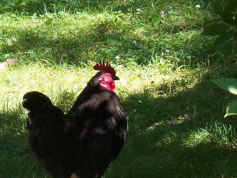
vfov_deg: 3.9
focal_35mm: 379
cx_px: 106
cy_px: 199
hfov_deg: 5.2
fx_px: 2597
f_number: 4.2
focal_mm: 21.9
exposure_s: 1/125
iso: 100
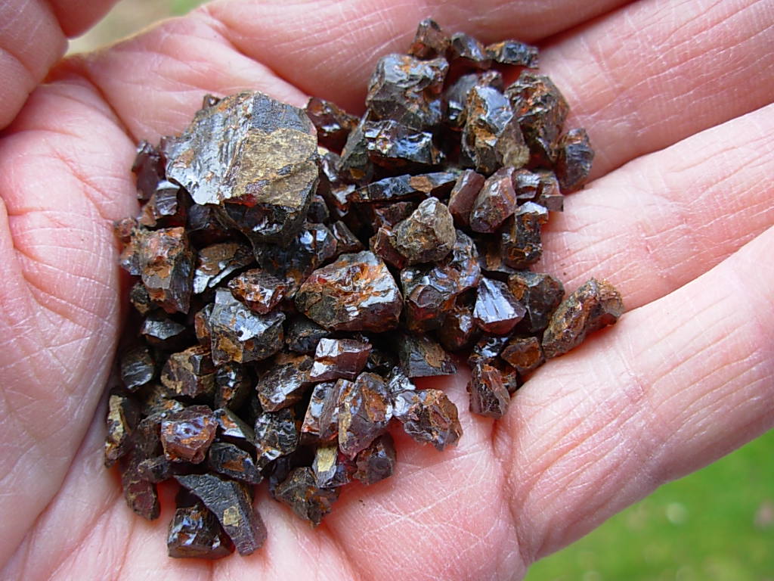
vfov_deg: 37.7
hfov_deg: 49.0
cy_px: 290
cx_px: 387
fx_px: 850
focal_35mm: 38
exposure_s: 1/102
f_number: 2.9
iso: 50
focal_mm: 6.3
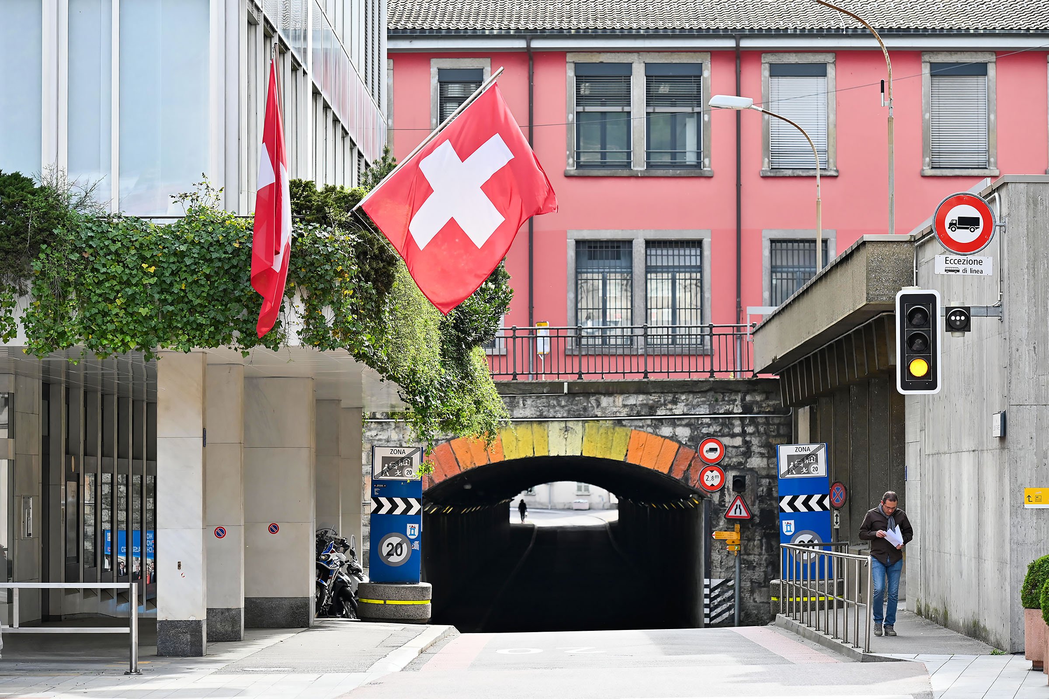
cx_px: 524
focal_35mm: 120
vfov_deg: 11.4
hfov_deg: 17.1
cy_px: 350
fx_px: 3496
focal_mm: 120
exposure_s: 1/500
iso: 200
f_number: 5
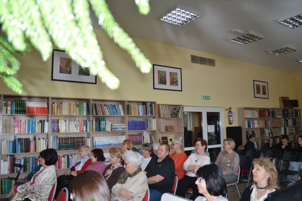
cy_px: 100
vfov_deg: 47.9
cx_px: 151
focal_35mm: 27
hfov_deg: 67.4
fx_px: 226
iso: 100
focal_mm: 18
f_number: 3.5
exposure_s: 1/60
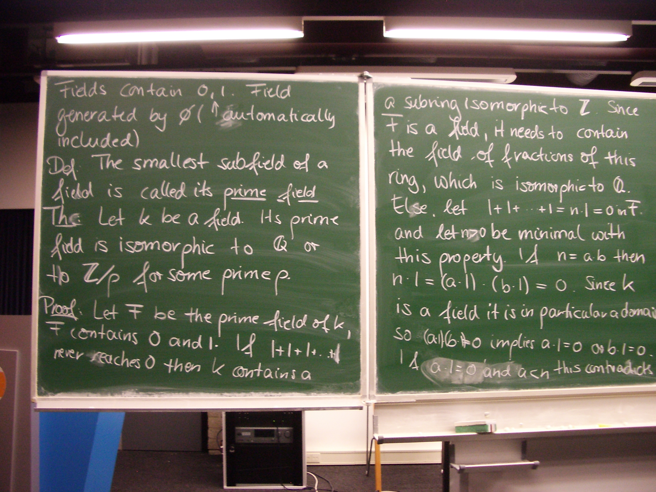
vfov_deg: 40.7
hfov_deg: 52.6
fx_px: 663
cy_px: 246
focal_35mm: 35
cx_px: 328
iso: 200
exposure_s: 1/20
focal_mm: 5.8
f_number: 2.6
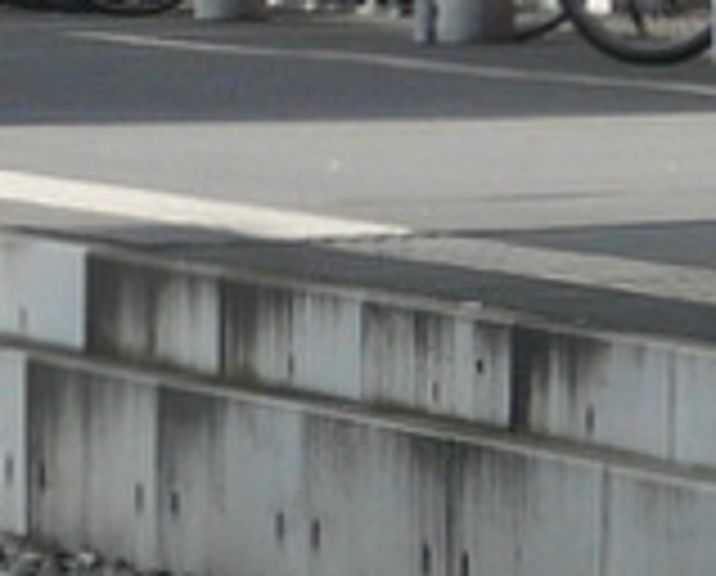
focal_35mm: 1071
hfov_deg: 1.8
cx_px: -1522
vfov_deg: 1.4
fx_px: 22751
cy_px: -590
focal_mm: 28.8
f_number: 5.6
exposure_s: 1/250
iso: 100
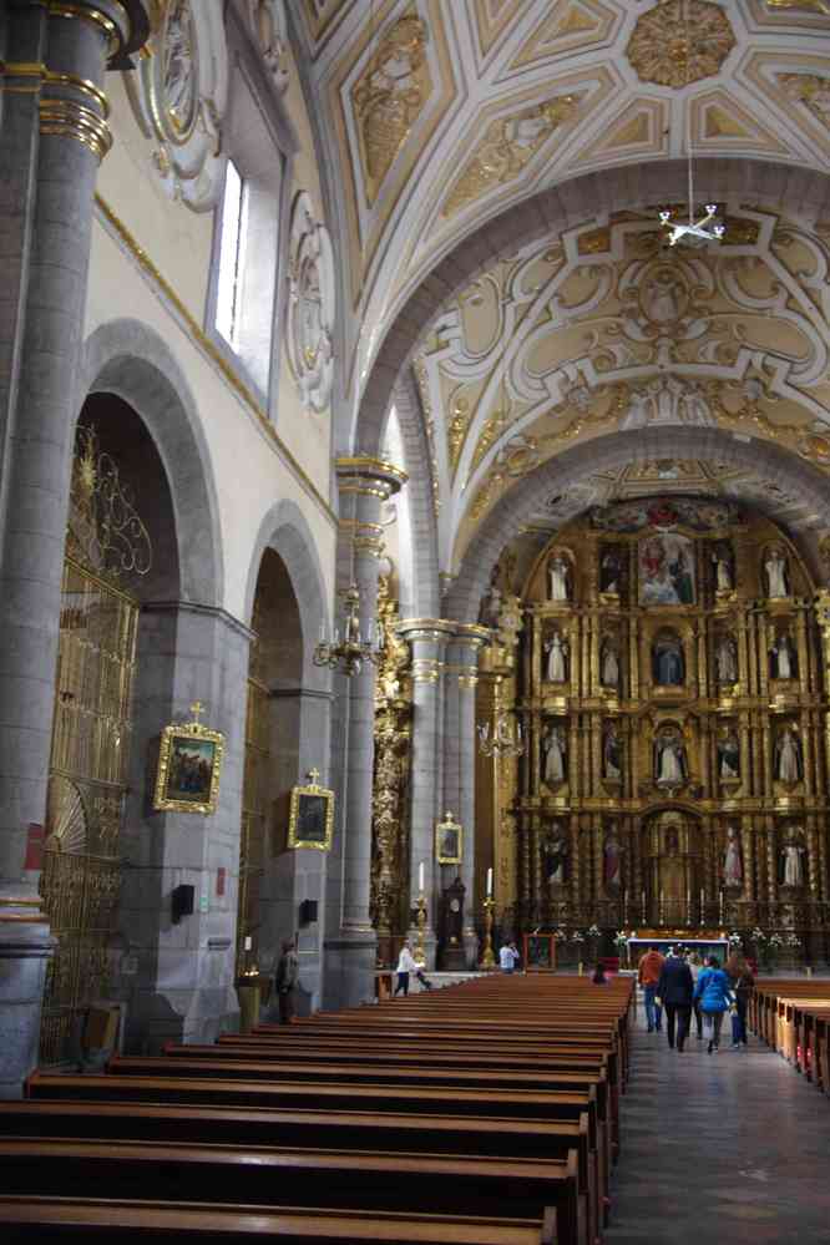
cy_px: 622
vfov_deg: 48.1
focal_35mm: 40
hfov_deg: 33.1
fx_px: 1395
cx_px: 415
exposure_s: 1/25
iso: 3200
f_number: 4
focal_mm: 26.9
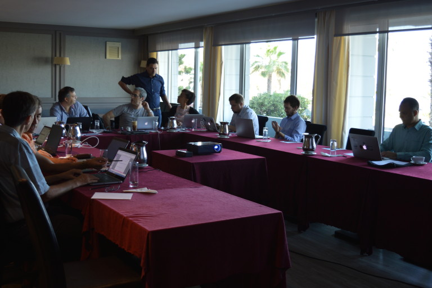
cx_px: 216
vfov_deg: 35.5
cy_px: 144
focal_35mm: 38
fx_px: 450
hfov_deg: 51.3
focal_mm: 25
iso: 200
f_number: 4
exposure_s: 1/30
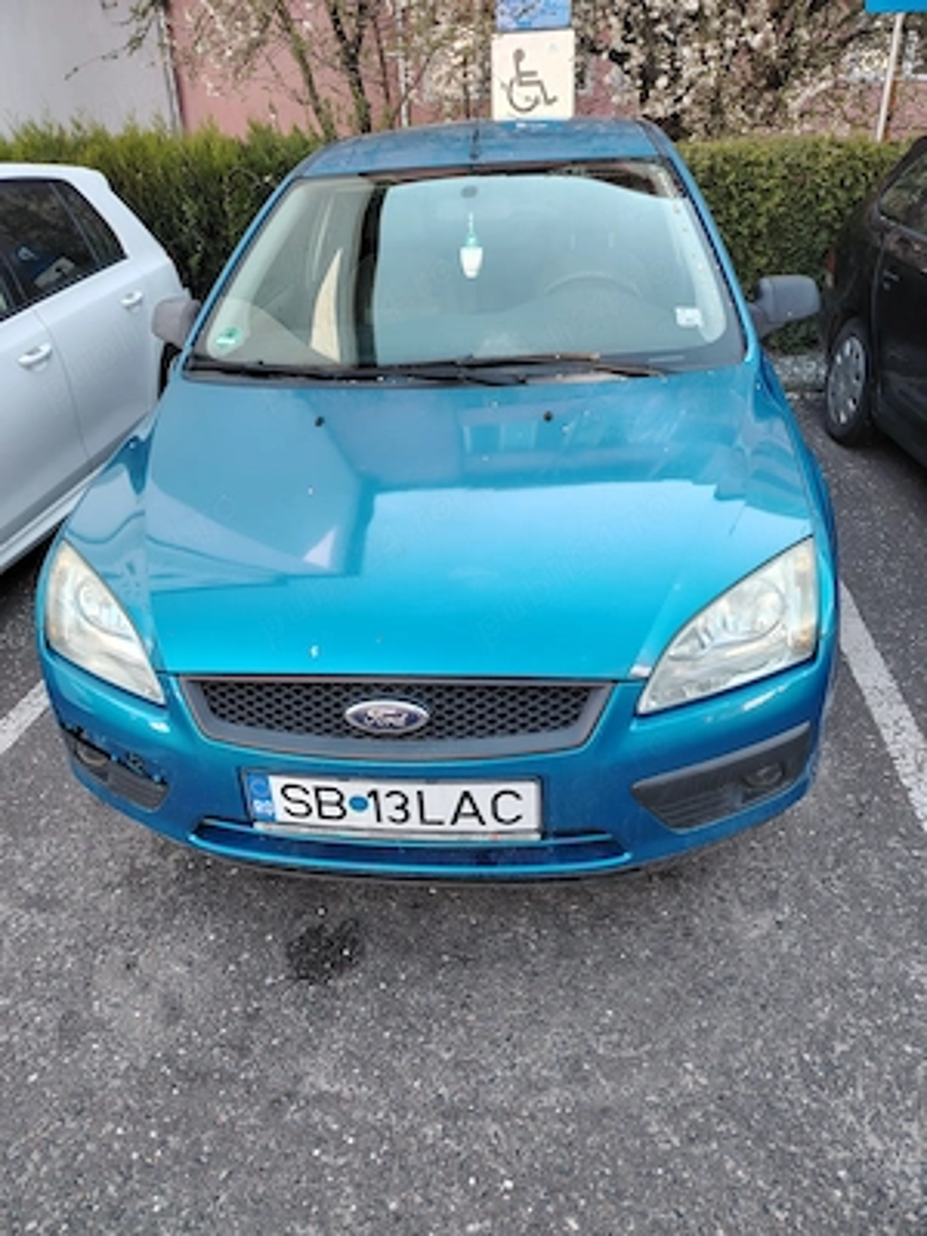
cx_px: 464
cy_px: 618
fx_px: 857
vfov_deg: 71.6
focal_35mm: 24
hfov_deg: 56.8
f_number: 1.75
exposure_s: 1/100
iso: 142
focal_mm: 5.25
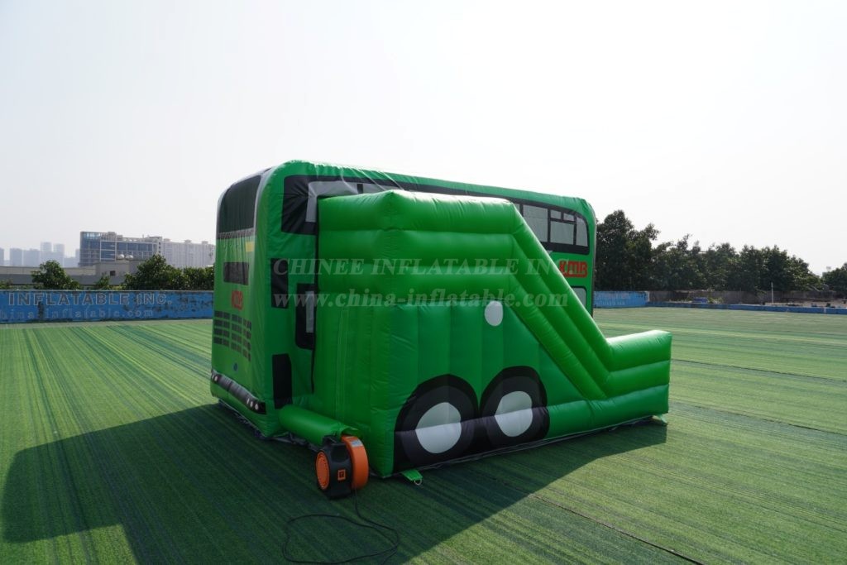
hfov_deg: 73.7
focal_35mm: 24
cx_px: 424
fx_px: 565
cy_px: 282
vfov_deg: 53.1
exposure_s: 1/320
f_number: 7.1
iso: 100
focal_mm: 16
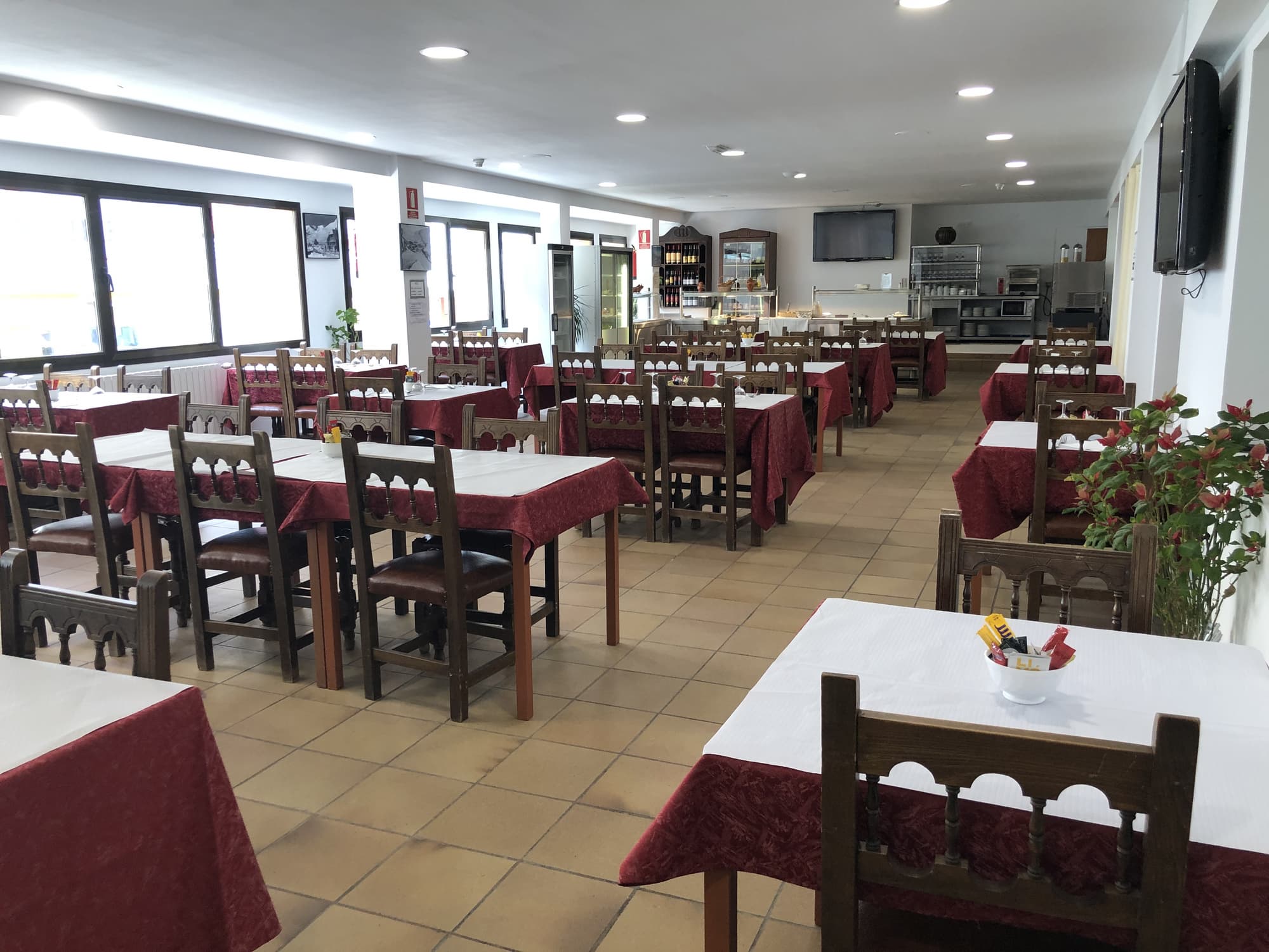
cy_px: 476
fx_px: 1026
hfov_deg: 63.4
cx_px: 634
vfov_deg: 49.7
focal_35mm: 28
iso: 32
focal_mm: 4
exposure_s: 1/33
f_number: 1.8
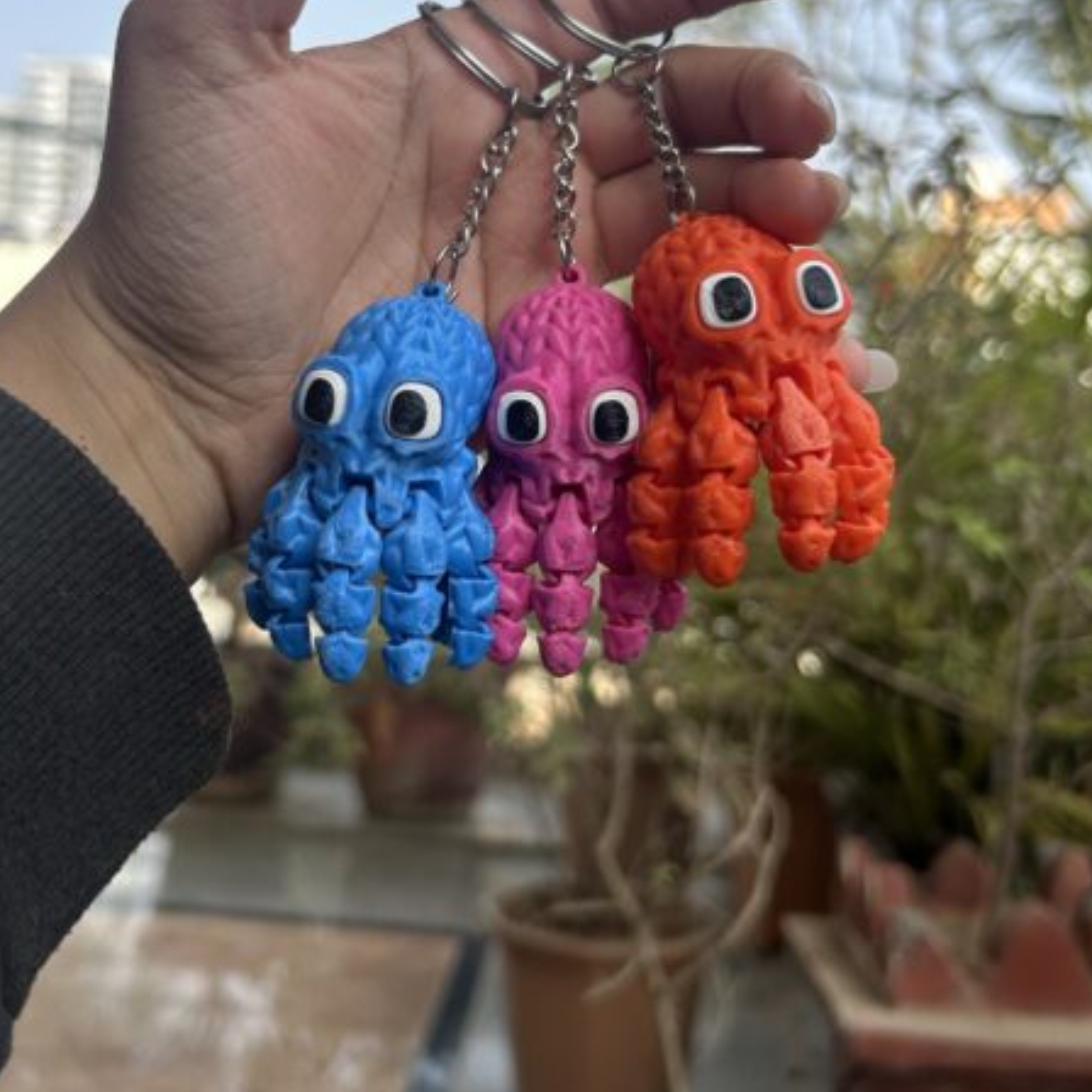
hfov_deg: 40.7
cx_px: 434
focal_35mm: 41
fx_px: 1463
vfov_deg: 40.4
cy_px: 361
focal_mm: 5.7
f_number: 1.5
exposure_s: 1/2299
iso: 50
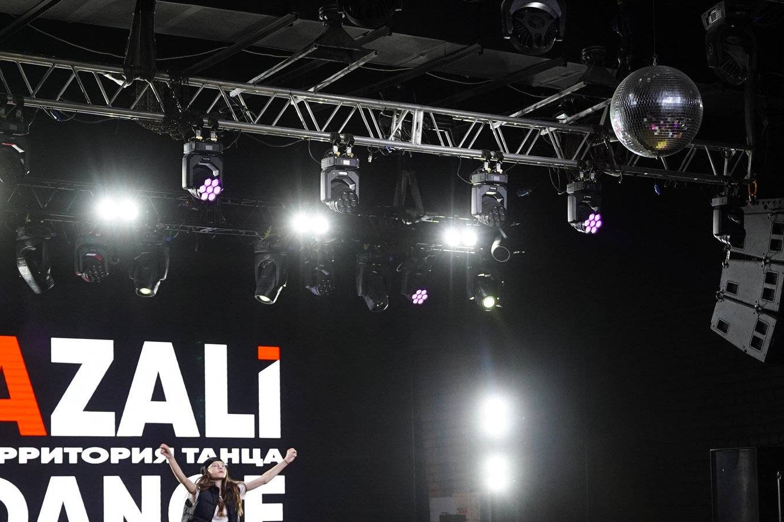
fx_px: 1655
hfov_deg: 26.6
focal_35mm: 76
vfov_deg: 17.8
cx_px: 361
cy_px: 415
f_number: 2.8
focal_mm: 40
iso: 1600
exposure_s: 1/320
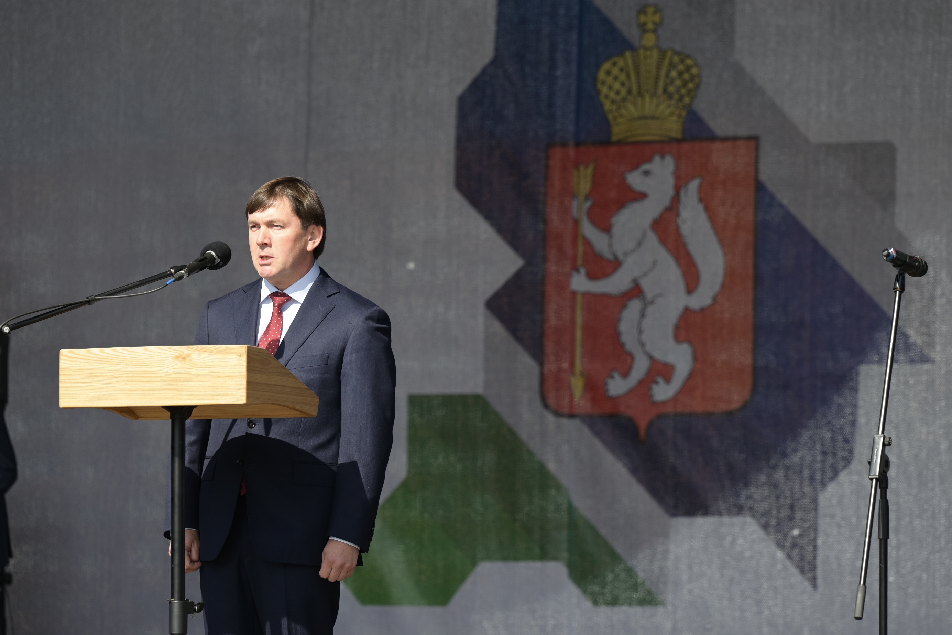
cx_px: 476
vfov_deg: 8.3
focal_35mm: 165
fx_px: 4363
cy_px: 318
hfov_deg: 12.5
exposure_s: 1/1000
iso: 100
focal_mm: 165
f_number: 3.5
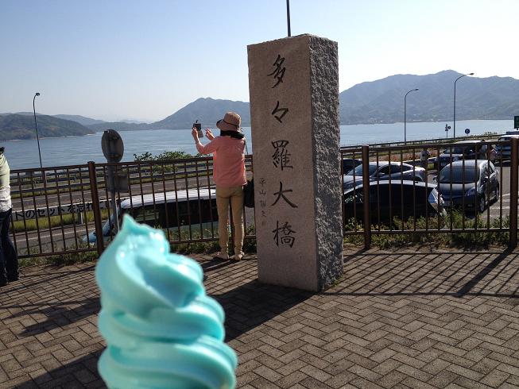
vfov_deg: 40.7
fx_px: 525
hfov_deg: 52.6
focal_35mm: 35
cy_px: 194
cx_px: 260
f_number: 2.4
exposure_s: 1/2404
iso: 50
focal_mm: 4.28
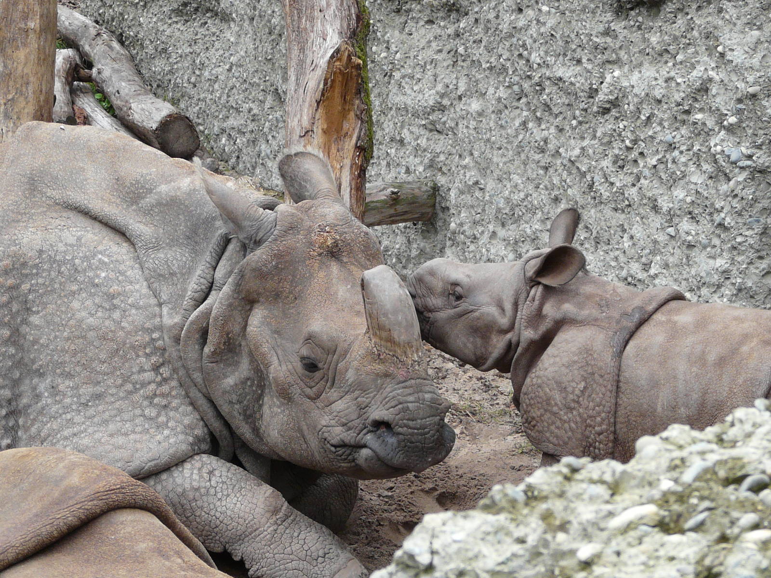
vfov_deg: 11.5
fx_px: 2873
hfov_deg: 15.3
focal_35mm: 129
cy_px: 289
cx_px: 386
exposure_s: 1/125
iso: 100
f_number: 4
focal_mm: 13.3
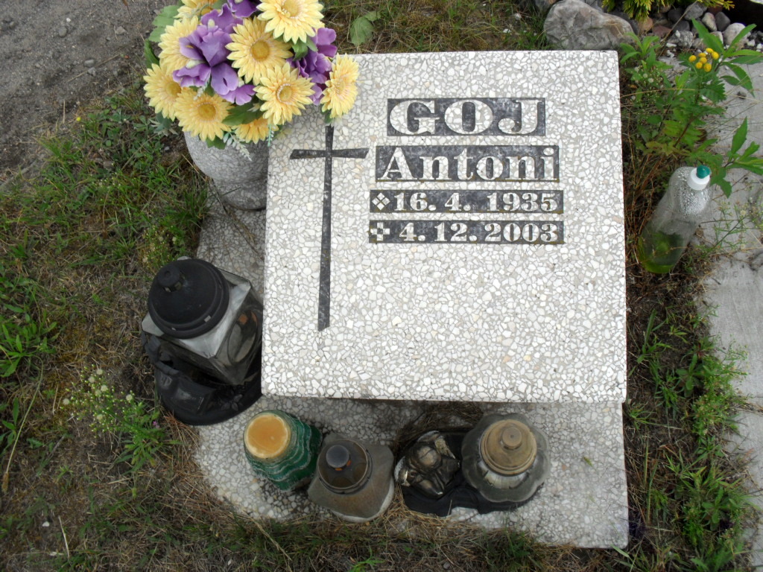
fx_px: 771
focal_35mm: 35
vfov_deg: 40.7
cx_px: 382
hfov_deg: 52.6
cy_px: 286
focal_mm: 6.3
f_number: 8.4
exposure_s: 1/125
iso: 100
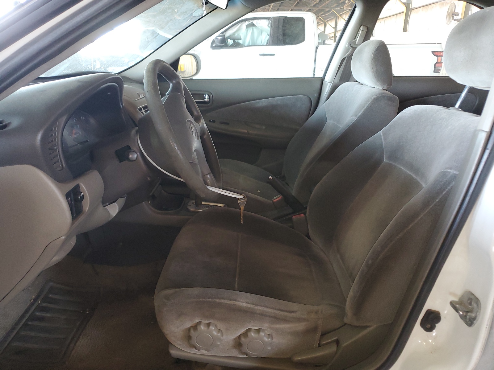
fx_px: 371
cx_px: 247
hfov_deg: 67.3
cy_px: 185
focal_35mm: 26
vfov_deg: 53.1
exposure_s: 1/60.2
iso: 188
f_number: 1.5
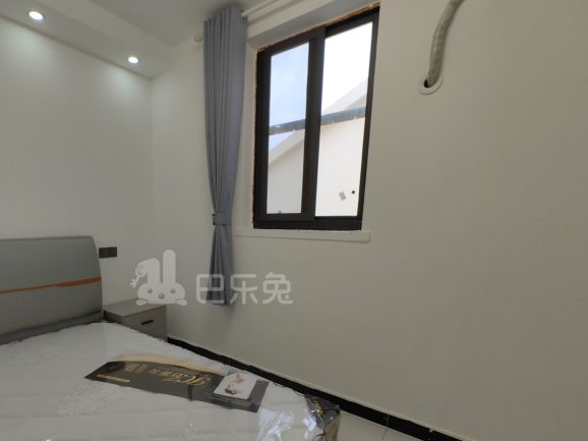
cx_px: 212
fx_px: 306
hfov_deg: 85.6
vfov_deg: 70.3
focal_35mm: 18
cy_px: 278
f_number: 2.2
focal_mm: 1.95
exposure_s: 1/100
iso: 50
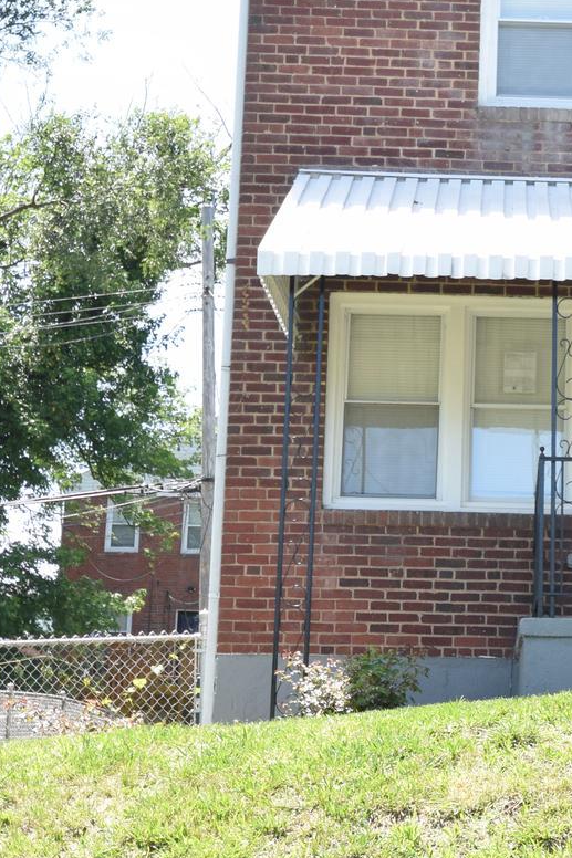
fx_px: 2265
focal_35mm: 95
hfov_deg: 14.1
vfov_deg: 21.4
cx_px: 593
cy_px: 290
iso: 320
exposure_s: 1/250
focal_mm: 24
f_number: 6.3
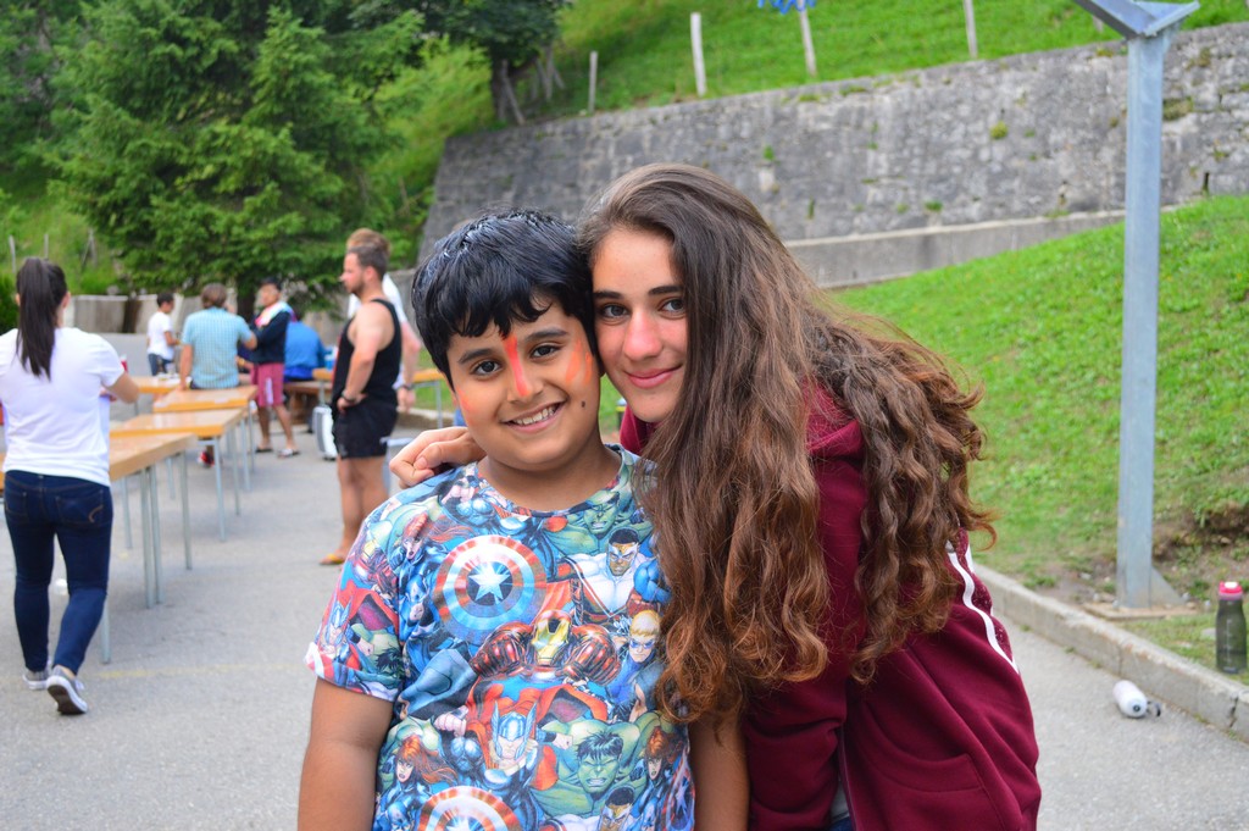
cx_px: 624
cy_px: 416
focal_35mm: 44
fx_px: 1508
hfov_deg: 45.0
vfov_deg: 30.8
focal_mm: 29
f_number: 4.8
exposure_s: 1/250
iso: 800
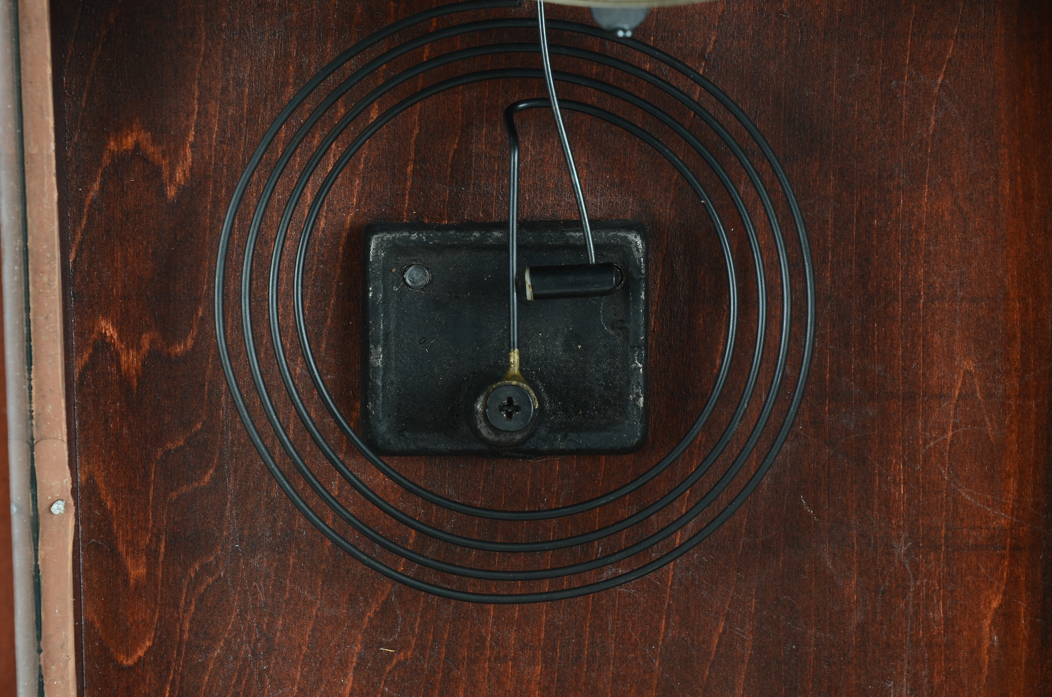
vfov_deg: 16.5
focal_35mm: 82
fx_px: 2406
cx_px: 526
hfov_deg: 24.7
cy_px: 348
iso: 320
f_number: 10
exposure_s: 1/80
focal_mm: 55
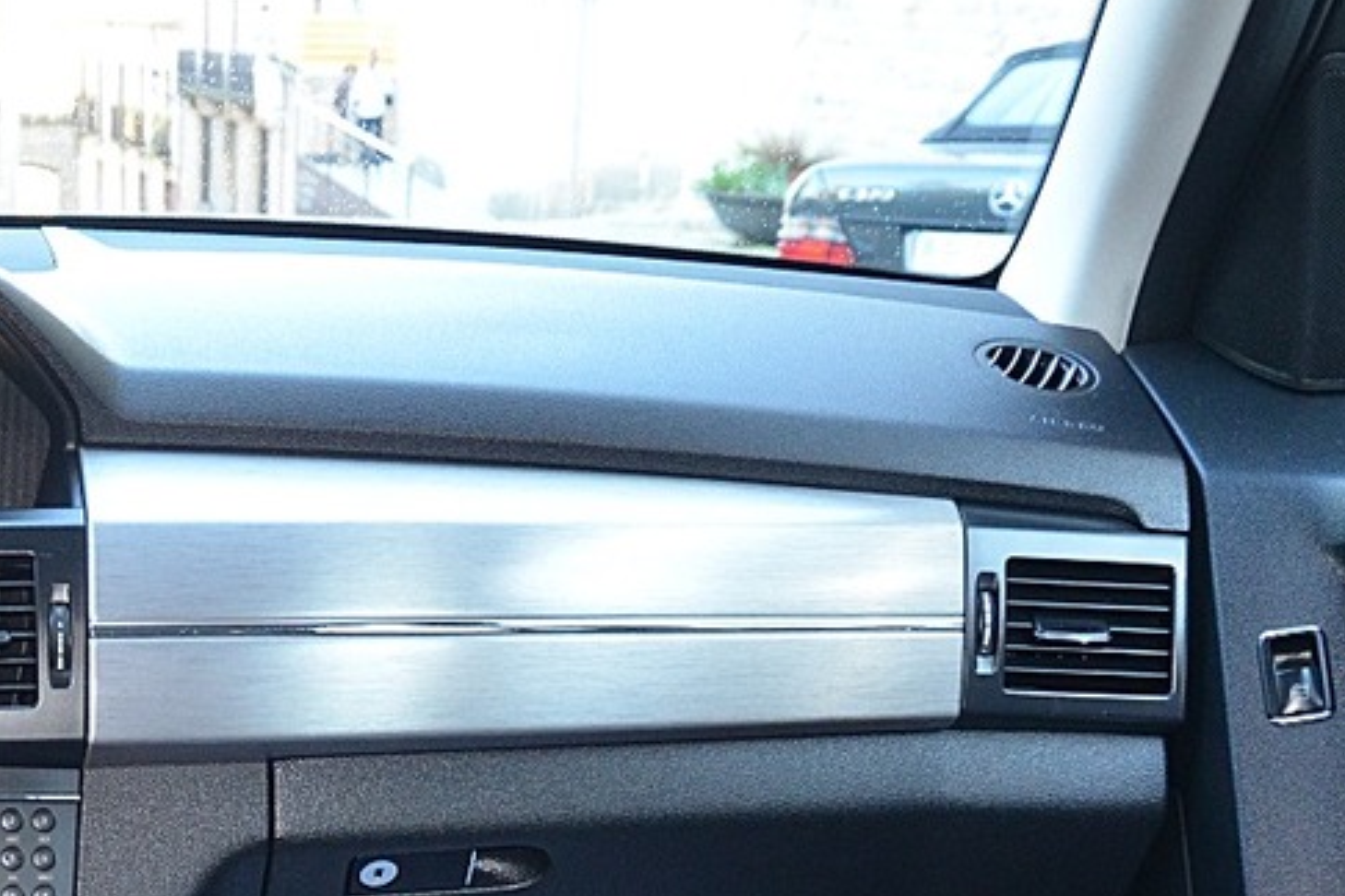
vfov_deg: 18.1
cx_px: -205
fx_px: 2652
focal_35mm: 71
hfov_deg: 25.9
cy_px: 1114
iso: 1000
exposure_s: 1/60
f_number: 3.5
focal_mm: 18
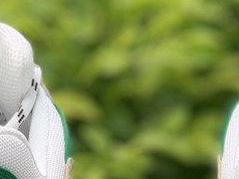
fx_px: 1283
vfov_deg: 7.9
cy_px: 236
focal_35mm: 186
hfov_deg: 10.6
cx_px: 145
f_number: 2.4
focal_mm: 6
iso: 20
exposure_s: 1/122
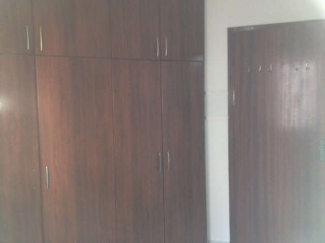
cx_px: 162
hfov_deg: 52.6
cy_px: 122
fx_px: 329
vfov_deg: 40.7
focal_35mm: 35
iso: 160
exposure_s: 1/20
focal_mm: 4.28
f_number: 2.4
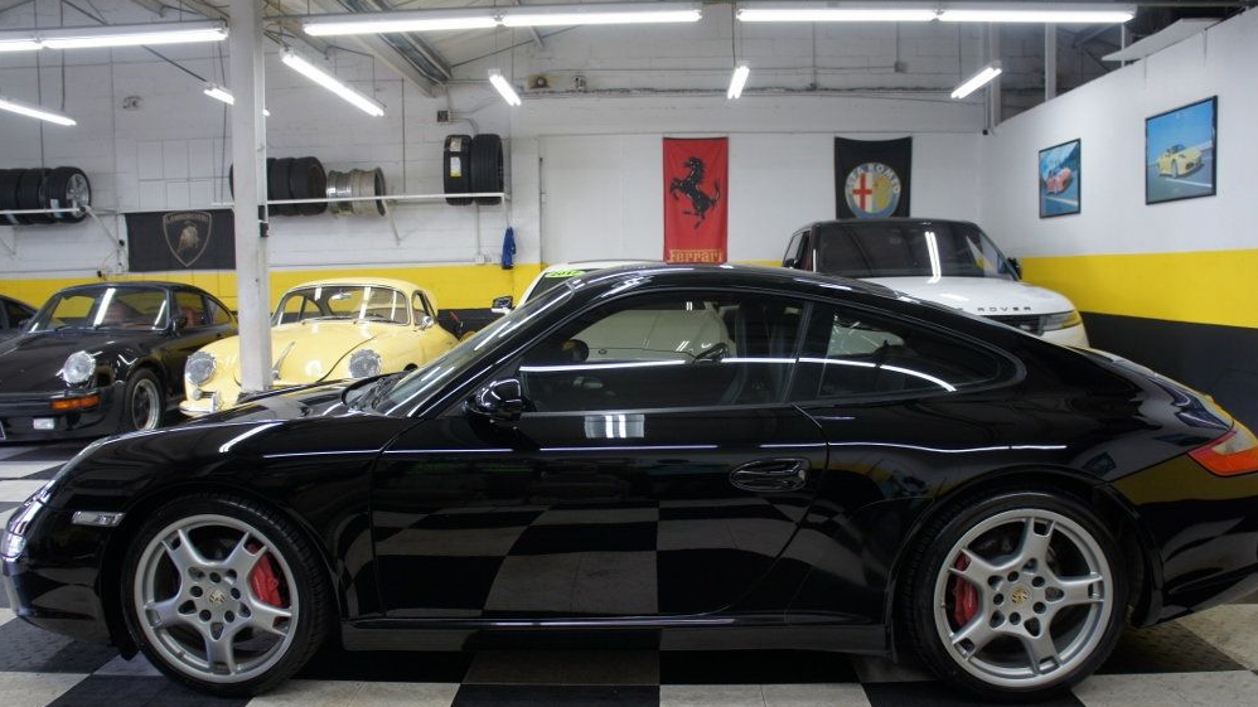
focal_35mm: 29
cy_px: 385
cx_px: 630
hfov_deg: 66.1
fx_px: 967
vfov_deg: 40.1
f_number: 3.5
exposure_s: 1/30
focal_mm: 18
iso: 200
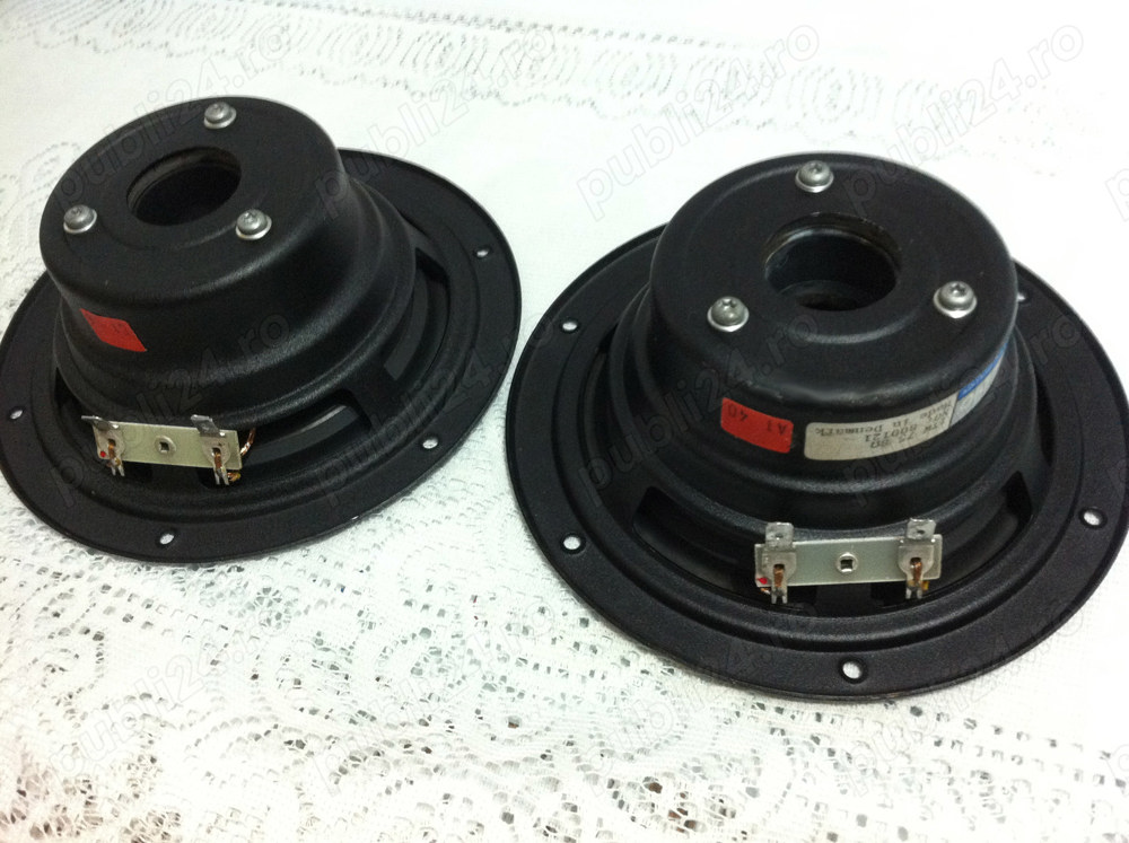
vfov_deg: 40.6
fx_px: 1140
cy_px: 422
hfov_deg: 52.7
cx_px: 564
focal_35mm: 35
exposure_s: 1/15
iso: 320
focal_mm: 3.85
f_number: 2.8
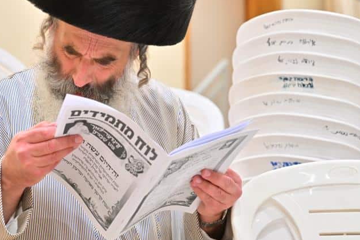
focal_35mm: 120
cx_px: 139
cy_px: 72
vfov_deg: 11.4
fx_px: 1200
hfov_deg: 17.0
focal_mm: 74
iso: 1250
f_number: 4
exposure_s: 1/200
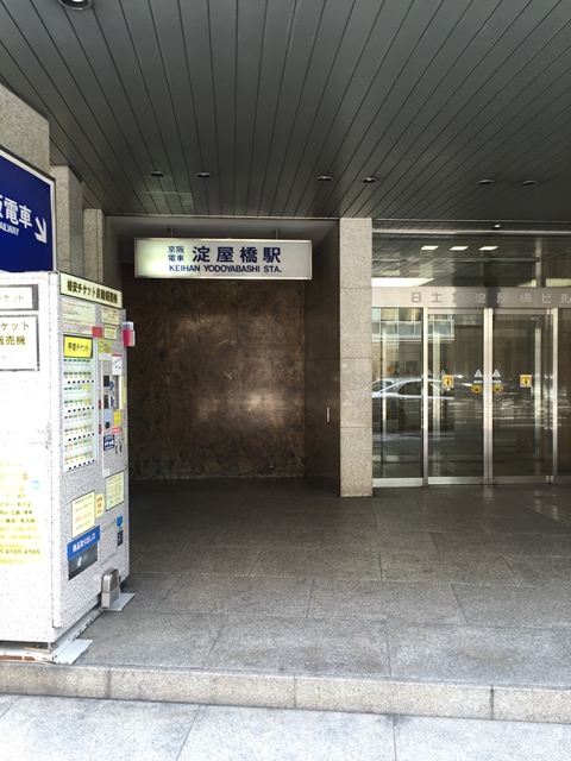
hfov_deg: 48.2
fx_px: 638
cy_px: 380
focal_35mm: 29
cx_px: 286
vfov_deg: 61.7
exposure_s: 1/60
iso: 32
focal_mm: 4.15
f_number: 2.2
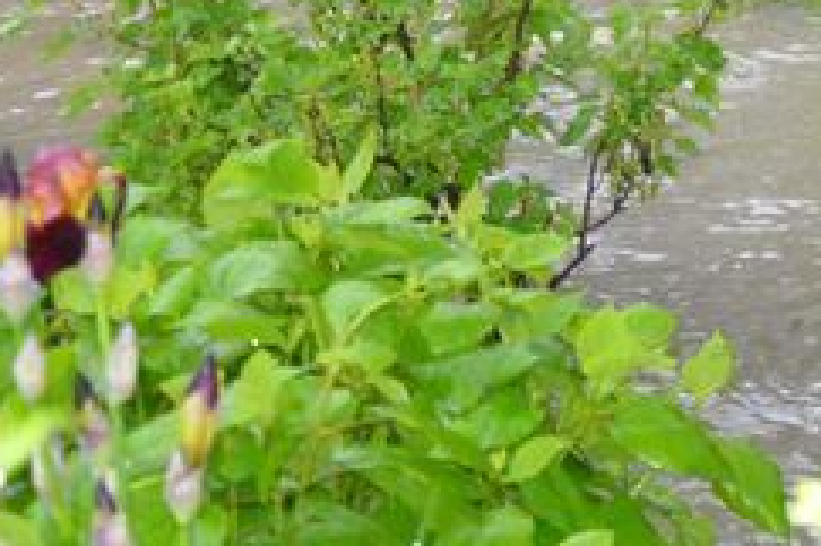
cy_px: -421
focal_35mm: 198
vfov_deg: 6.8
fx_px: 4512
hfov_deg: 9.9
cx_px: 1442
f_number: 4.2
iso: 900
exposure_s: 1/60
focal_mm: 32
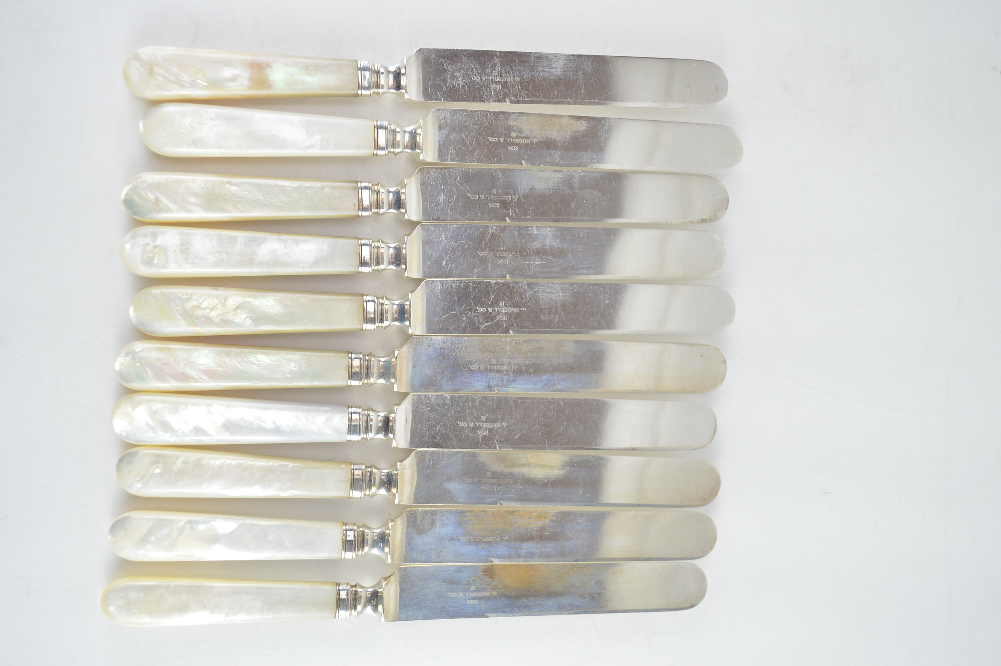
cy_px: 333
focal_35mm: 36
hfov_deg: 53.2
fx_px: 1000
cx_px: 500
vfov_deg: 36.8
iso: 400
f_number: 5
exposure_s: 1/60
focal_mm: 24
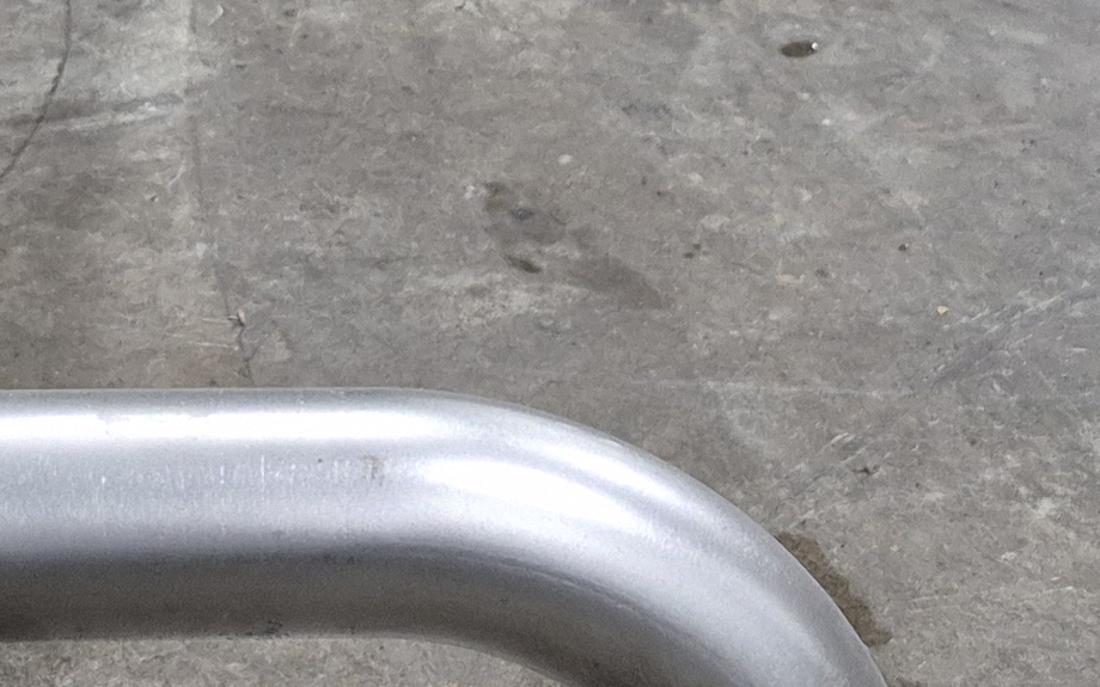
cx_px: 329
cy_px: -157
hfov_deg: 19.5
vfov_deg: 12.1
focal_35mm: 106
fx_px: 3178
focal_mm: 5.4
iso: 500
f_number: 1.8
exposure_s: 1/120
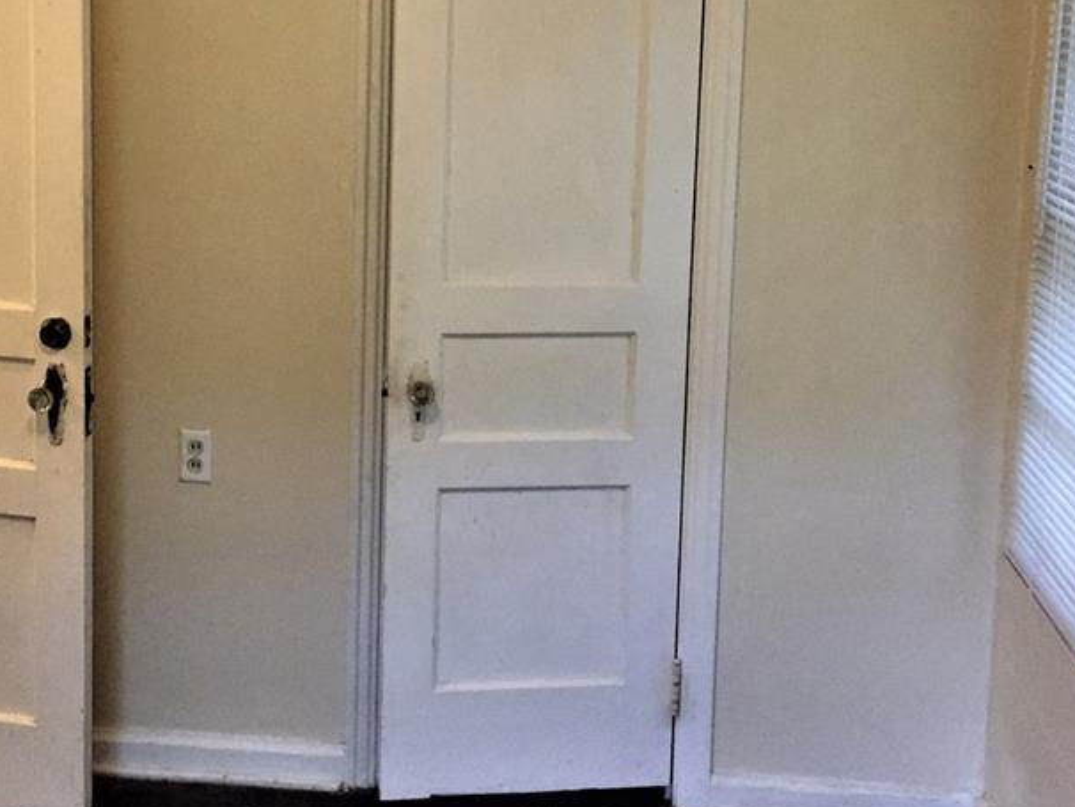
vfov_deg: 29.1
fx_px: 1522
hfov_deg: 38.8
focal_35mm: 49
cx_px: 445
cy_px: 165
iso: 250
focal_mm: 4.15
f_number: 2.2
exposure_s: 1/30
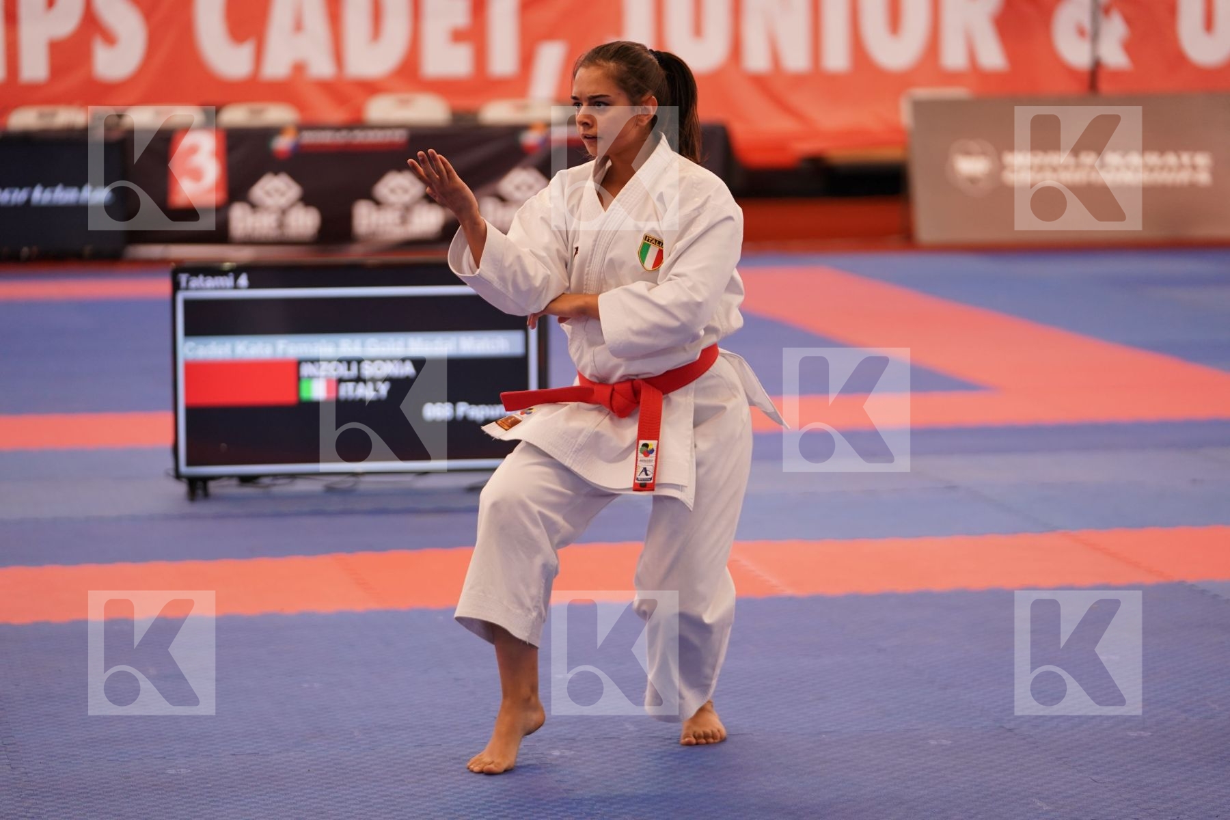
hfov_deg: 16.3
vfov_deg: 10.9
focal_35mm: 126
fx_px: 4305
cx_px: 615
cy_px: 410
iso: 1000
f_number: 2.8
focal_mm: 126
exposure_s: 1/500
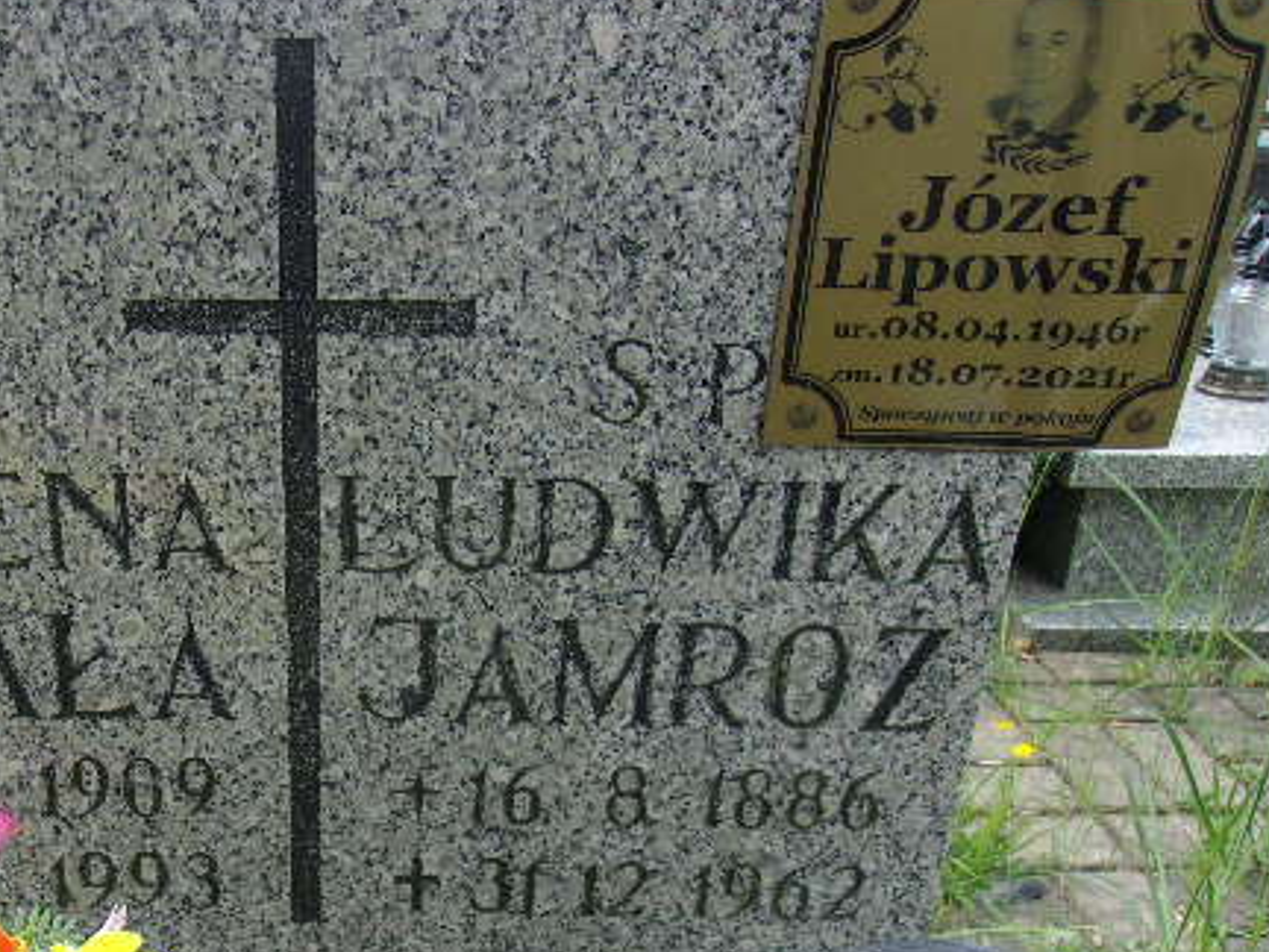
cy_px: 617
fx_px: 1466
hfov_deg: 45.6
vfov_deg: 35.7
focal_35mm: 40
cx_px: 364
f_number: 3
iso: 80
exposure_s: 1/210
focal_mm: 4.9
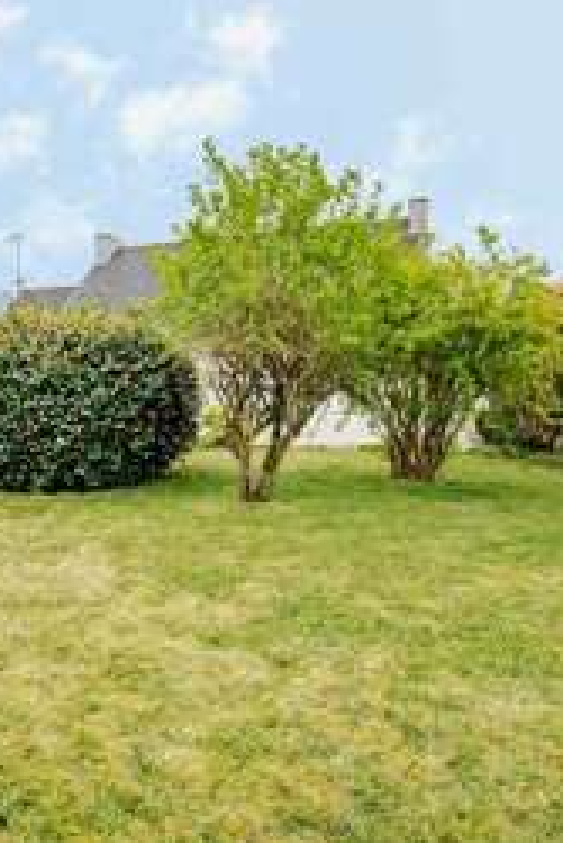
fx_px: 586
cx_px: 260
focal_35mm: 25
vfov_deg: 71.5
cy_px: 411
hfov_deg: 51.3
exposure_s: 1/640
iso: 800
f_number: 8
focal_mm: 16
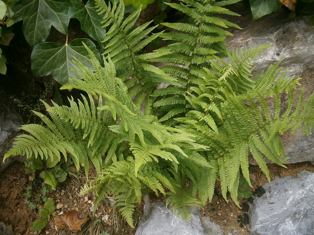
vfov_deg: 30.9
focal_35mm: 47
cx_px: 157
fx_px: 426
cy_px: 118
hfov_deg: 40.4
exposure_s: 1/1000
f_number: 3.4
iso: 250
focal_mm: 8.3
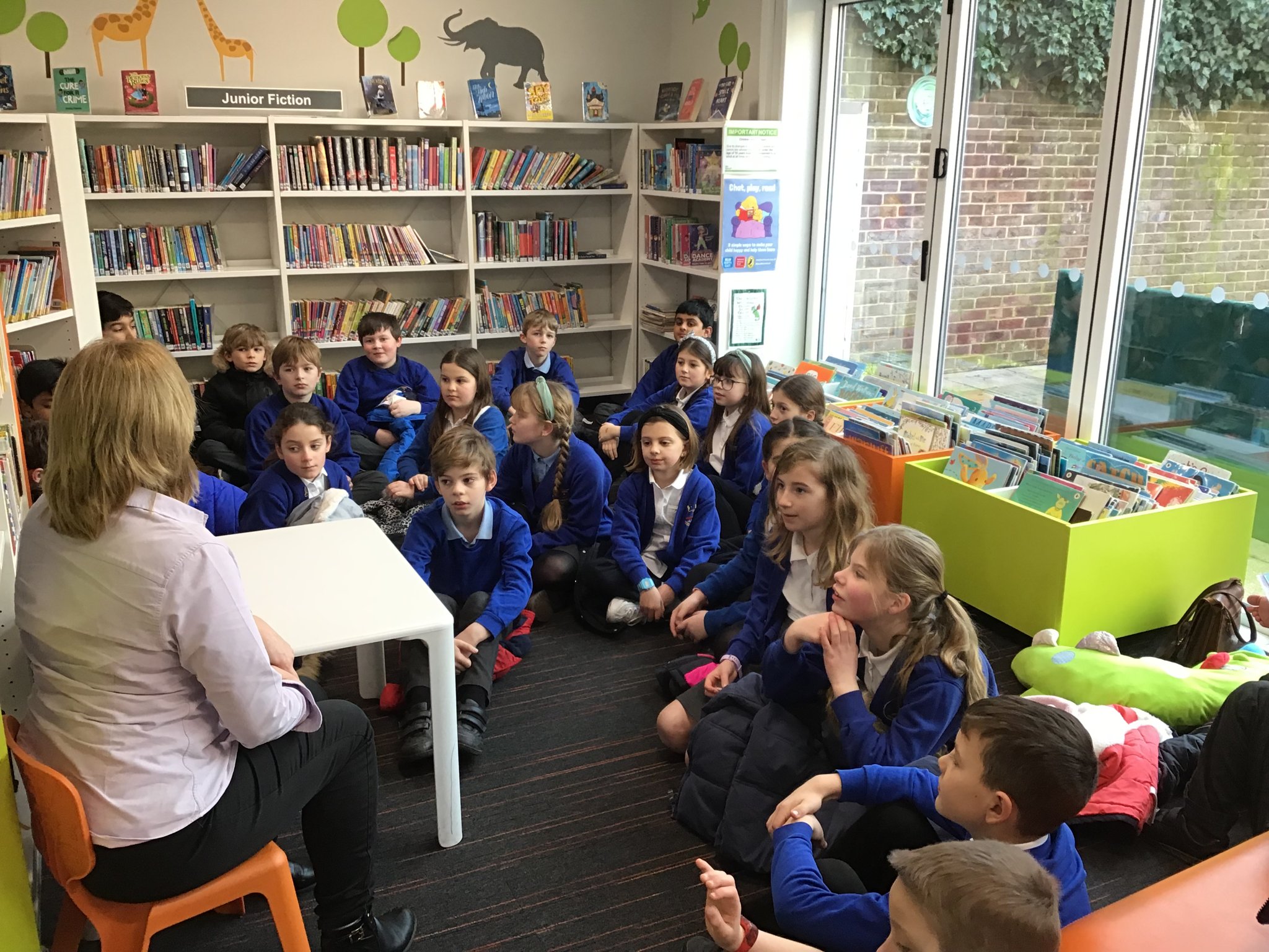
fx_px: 1136
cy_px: 476
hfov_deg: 58.4
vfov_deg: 45.4
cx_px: 634
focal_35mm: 31
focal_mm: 3.3
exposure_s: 1/33
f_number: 2.4
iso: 64
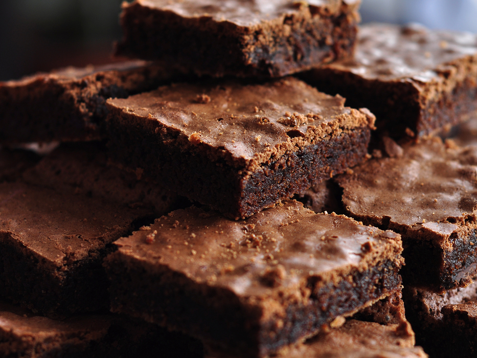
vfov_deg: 15.2
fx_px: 1337
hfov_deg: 20.2
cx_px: 278
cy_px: 163
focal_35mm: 97
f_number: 4
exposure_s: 1/60
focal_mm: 50
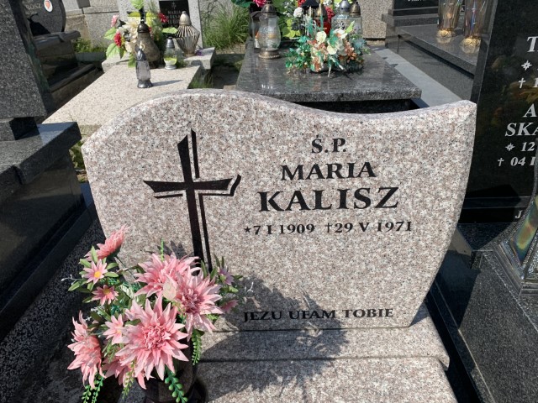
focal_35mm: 26
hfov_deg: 67.3
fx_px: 404
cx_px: 269
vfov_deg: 53.1
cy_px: 202
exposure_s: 1/2681
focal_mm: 4.25
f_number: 1.8
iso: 25
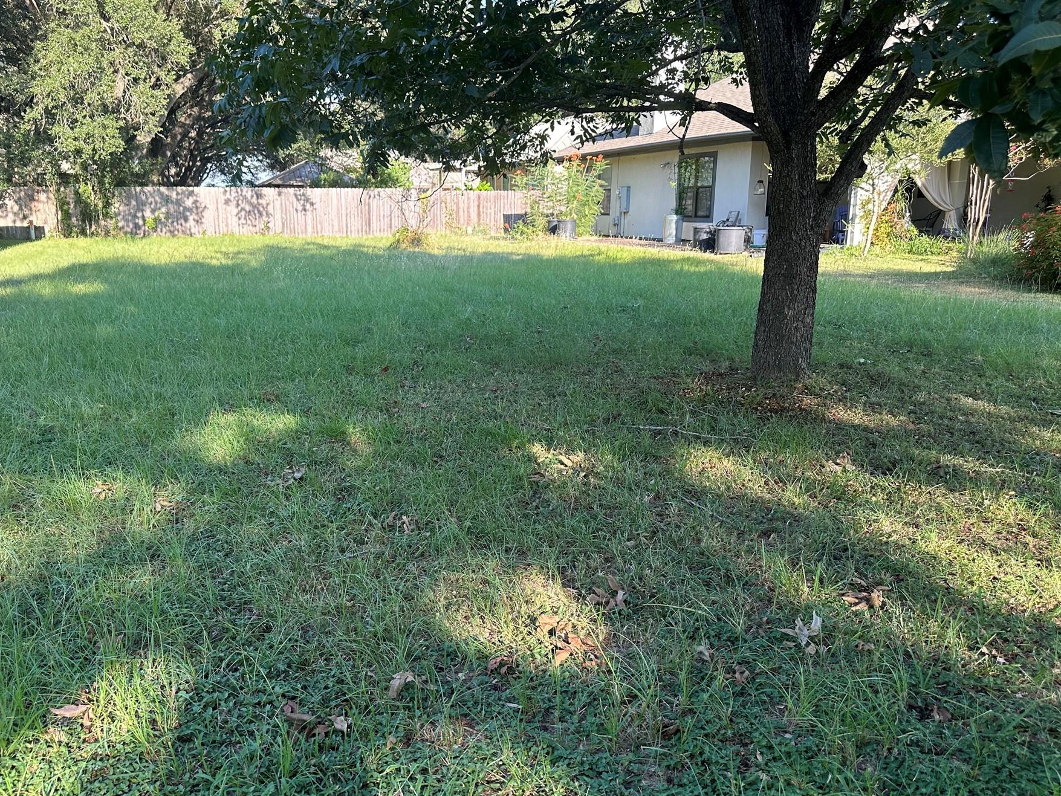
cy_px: 407
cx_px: 448
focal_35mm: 28
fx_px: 858
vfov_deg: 49.8
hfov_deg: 63.1
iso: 80
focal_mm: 6.86
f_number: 1.78
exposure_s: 1/446
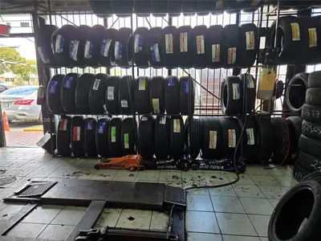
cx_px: 160
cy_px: 120
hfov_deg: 73.9
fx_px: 213
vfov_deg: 58.9
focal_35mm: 23
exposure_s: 1/120
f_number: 1.8
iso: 40
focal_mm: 5.4
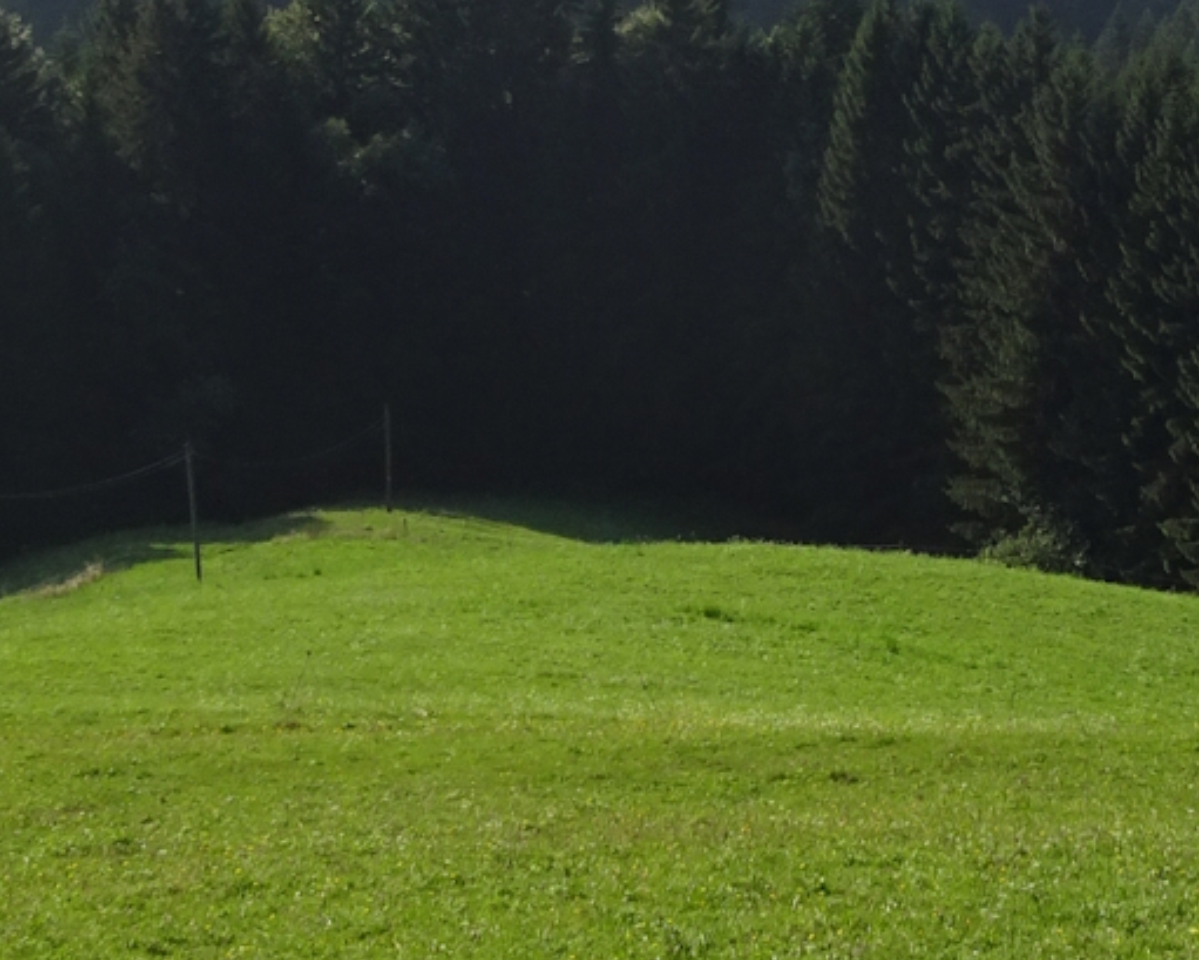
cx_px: 1126
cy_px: -117
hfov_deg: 21.2
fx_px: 3123
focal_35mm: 88
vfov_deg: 16.9
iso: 80
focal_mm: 4.1
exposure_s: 1/800
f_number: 3.5
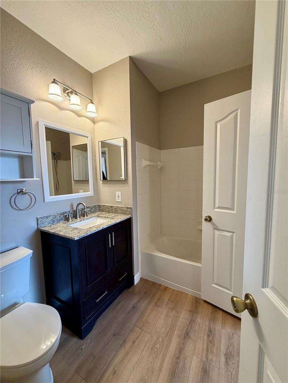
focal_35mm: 14
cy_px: 192
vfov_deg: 102.1
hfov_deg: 85.7
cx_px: 144
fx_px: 155
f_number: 2.2
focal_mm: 2.22
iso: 250
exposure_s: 1/60
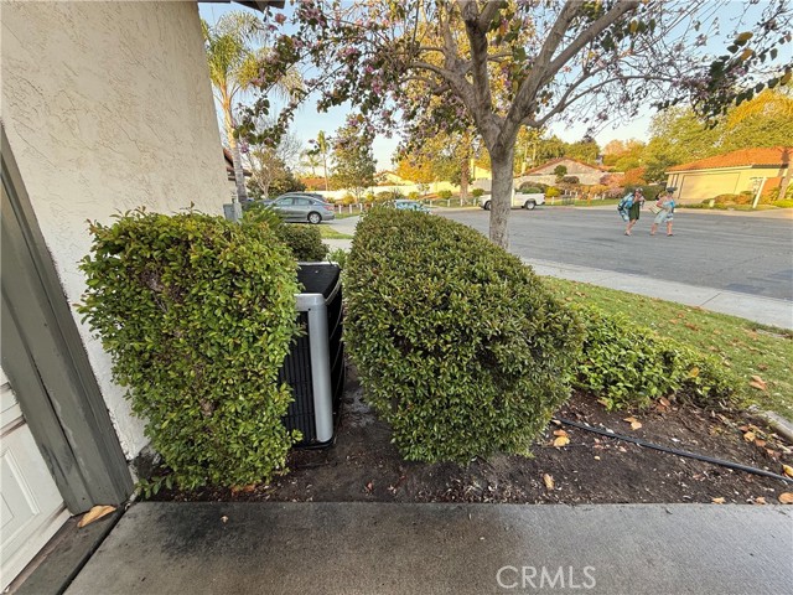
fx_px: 321
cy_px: 298
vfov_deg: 85.7
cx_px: 396
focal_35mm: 14
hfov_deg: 102.1
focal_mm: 2.22
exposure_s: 1/99
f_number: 2.2
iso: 80
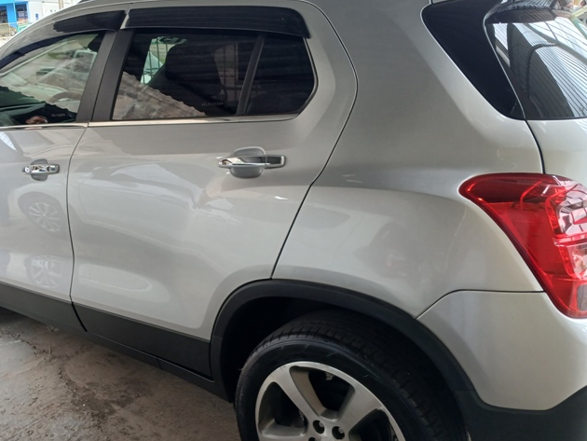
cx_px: 237
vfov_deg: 43.0
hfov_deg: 55.0
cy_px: 211
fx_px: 560
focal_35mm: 33
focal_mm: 3.98
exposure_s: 1/60
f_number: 1.8
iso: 40
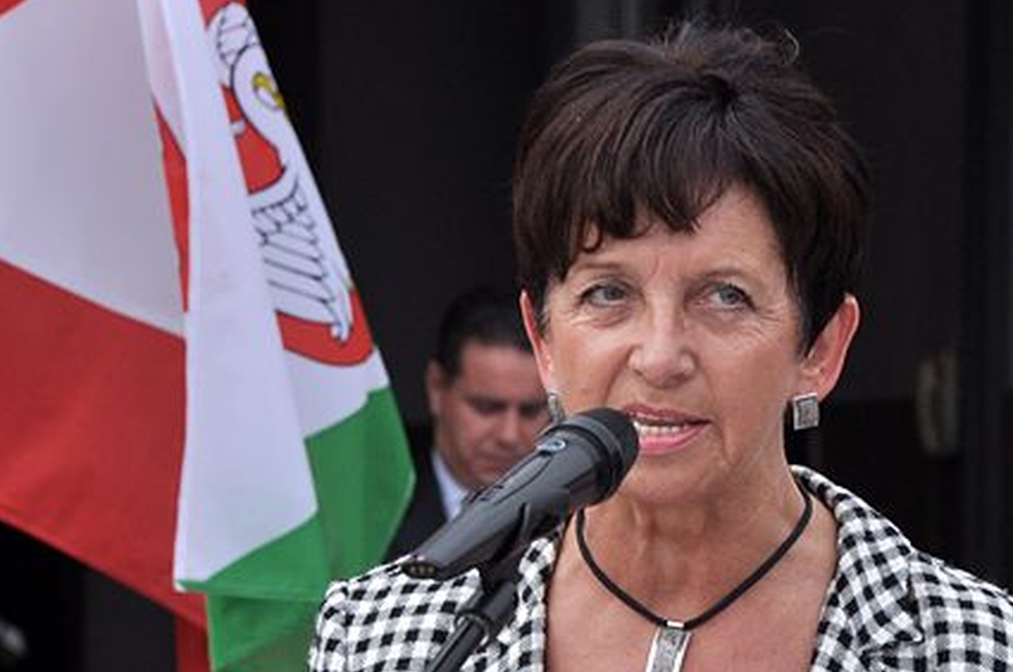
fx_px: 8850
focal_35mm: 315
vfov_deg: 4.3
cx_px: 610
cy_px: 566
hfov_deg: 6.6
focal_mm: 105
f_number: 8
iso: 500
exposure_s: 1/1000
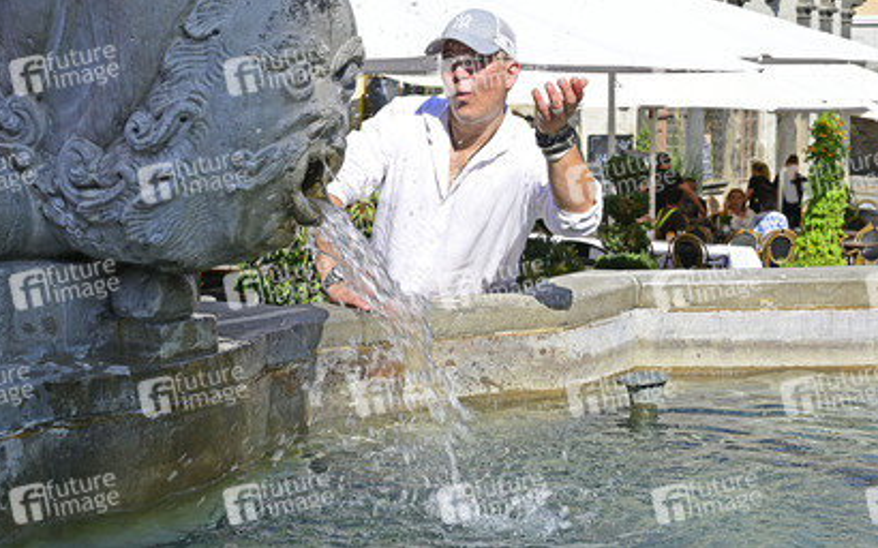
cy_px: 231
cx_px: 436
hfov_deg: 36.3
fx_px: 1340
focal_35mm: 56
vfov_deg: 23.1
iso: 100
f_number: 9
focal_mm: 50
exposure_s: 1/160
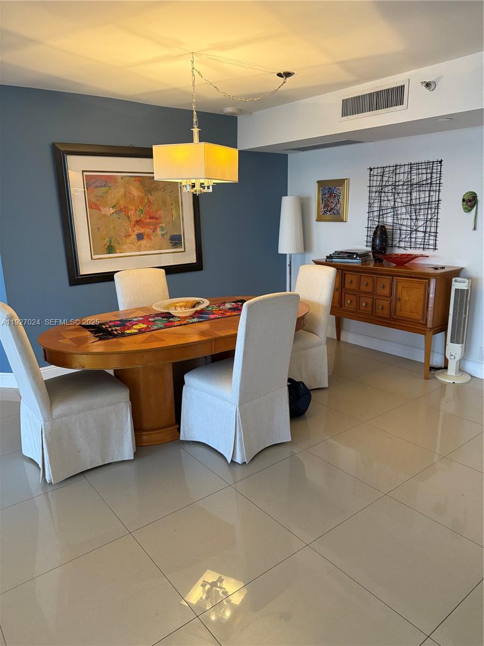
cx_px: 242
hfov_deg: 56.8
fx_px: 447
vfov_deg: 71.6
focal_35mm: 24
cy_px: 323
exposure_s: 1/60
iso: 320
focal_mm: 6.76
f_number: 1.78
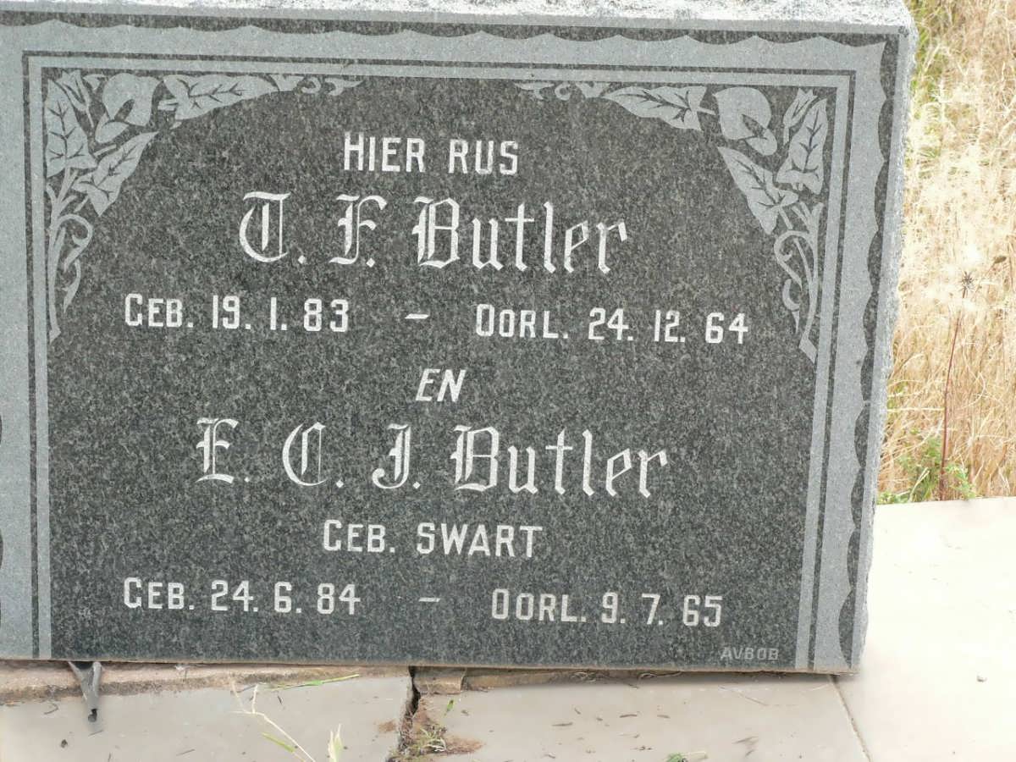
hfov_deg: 15.5
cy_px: 381
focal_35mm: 127
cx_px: 508
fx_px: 3728
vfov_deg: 11.7
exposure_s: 1/100
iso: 100
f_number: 3.6
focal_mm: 21.2
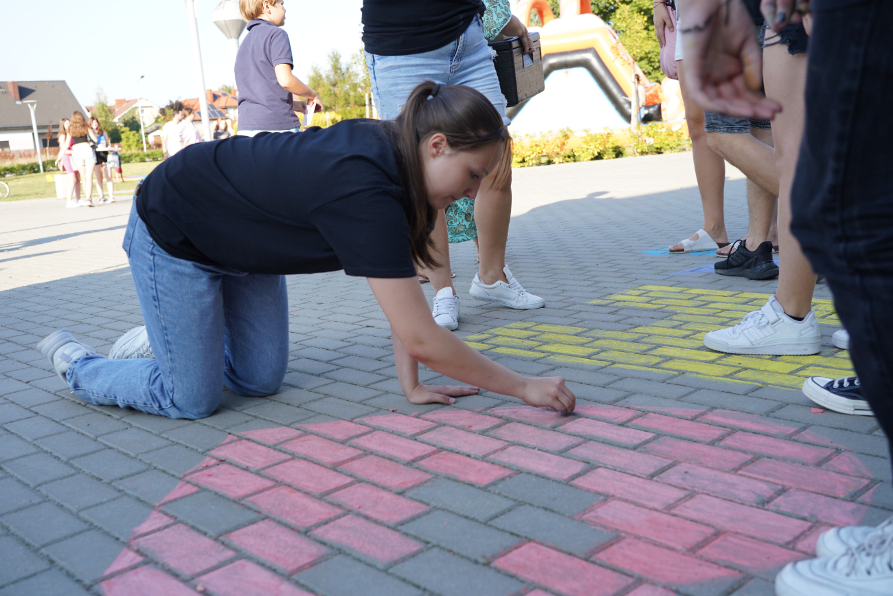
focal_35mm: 35
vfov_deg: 37.9
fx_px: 868
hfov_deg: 54.4
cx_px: 446
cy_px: 298
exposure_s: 1/250
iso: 200
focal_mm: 35
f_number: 5
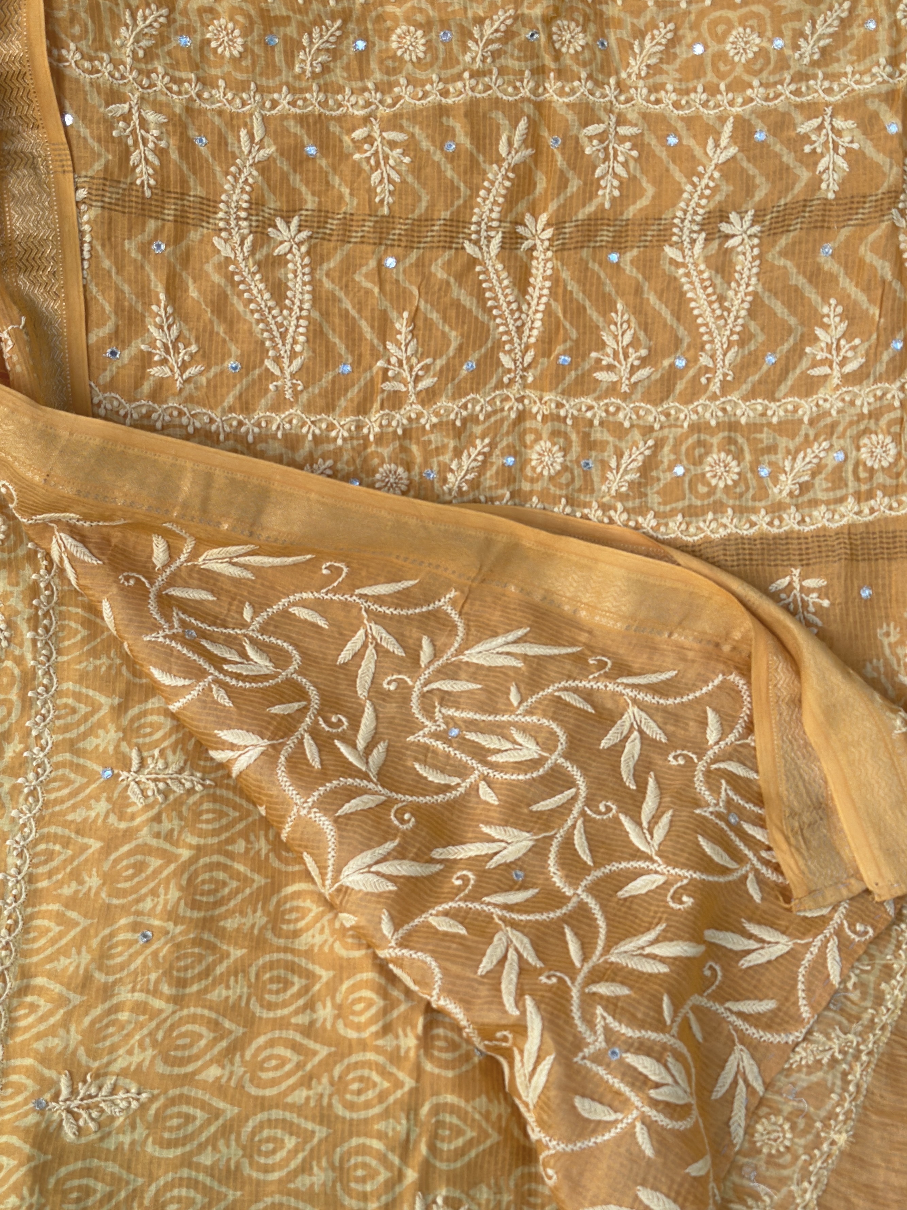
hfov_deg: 30.3
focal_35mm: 48
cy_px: 605
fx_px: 1677
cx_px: 454
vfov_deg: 39.7
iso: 80
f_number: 1.78
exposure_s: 1/121
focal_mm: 6.86
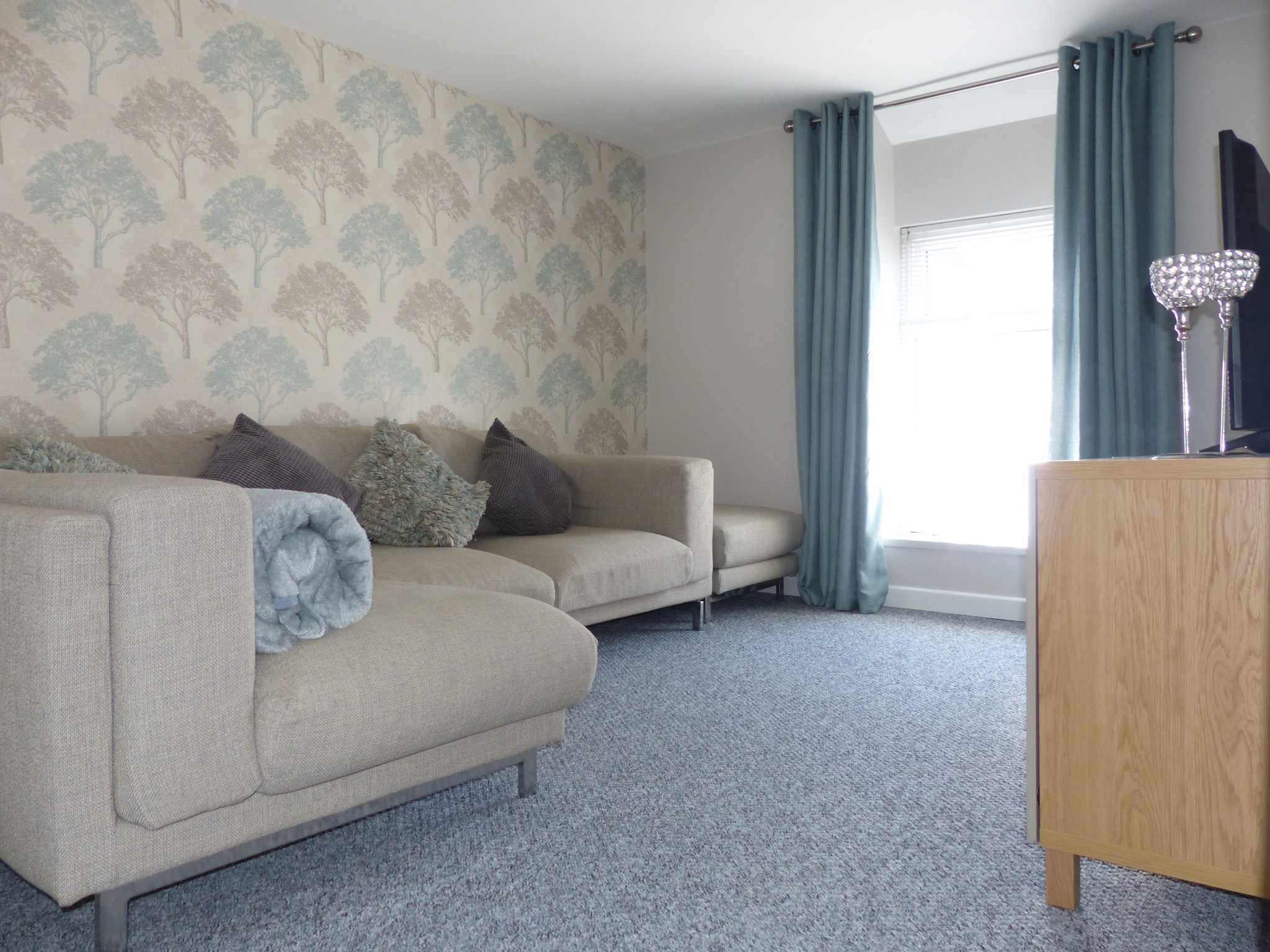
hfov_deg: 69.4
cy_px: 476
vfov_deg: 54.9
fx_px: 917
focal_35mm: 25
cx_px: 635
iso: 200
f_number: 2.8
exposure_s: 1/60
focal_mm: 4.5
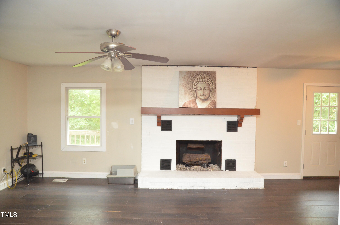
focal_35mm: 24
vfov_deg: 52.9
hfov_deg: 73.9
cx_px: 170
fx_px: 226
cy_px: 112
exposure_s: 1/60
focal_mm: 16
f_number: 4
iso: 2200
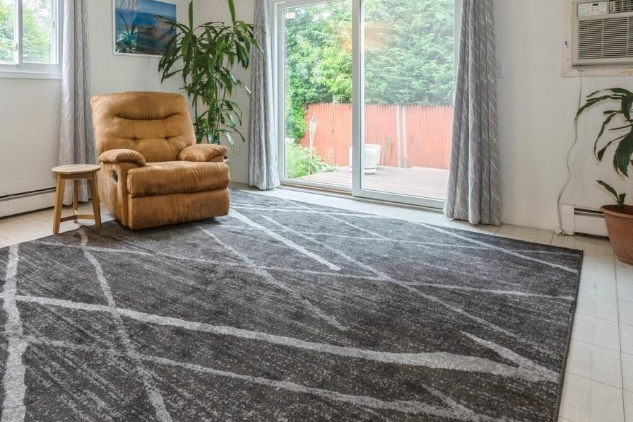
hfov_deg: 68.3
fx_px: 439
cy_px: 93
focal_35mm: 25
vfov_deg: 48.7
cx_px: 183
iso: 400
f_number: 11
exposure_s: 1/10
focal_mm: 14
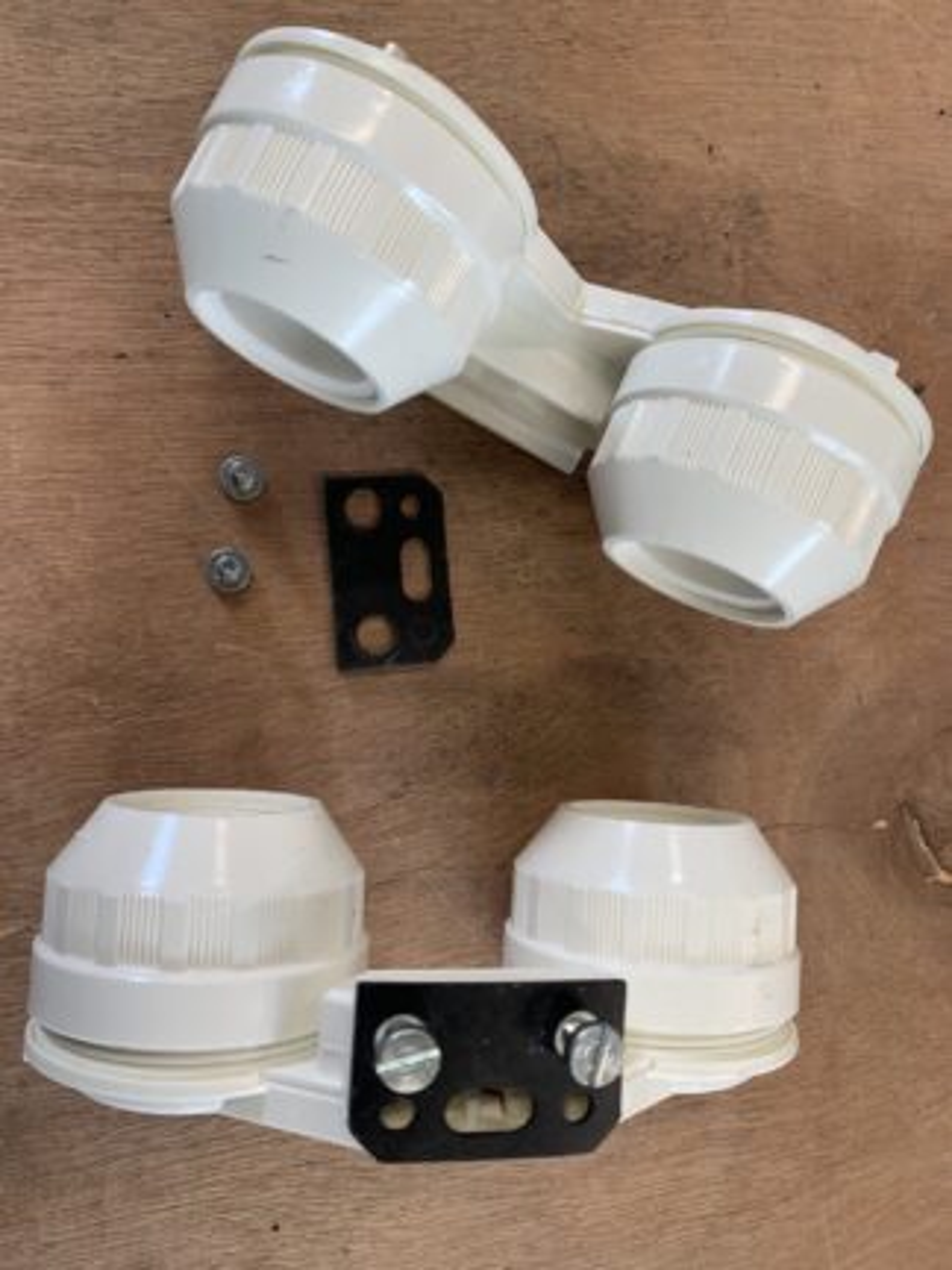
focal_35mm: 26
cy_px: 635
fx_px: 953
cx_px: 476
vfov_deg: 67.3
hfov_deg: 53.1
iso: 50
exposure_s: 1/50
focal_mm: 4.25
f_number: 1.8
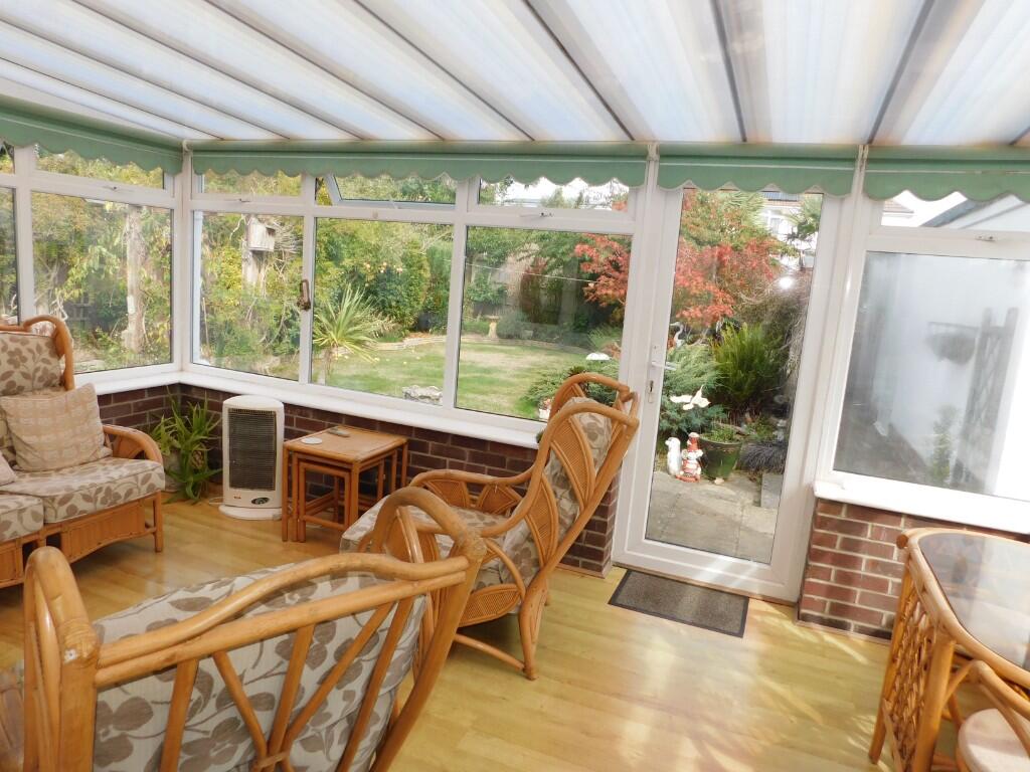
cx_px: 515
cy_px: 386
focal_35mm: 23
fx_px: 684
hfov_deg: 73.9
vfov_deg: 58.9
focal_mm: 4
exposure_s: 1/400
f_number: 3
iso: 125
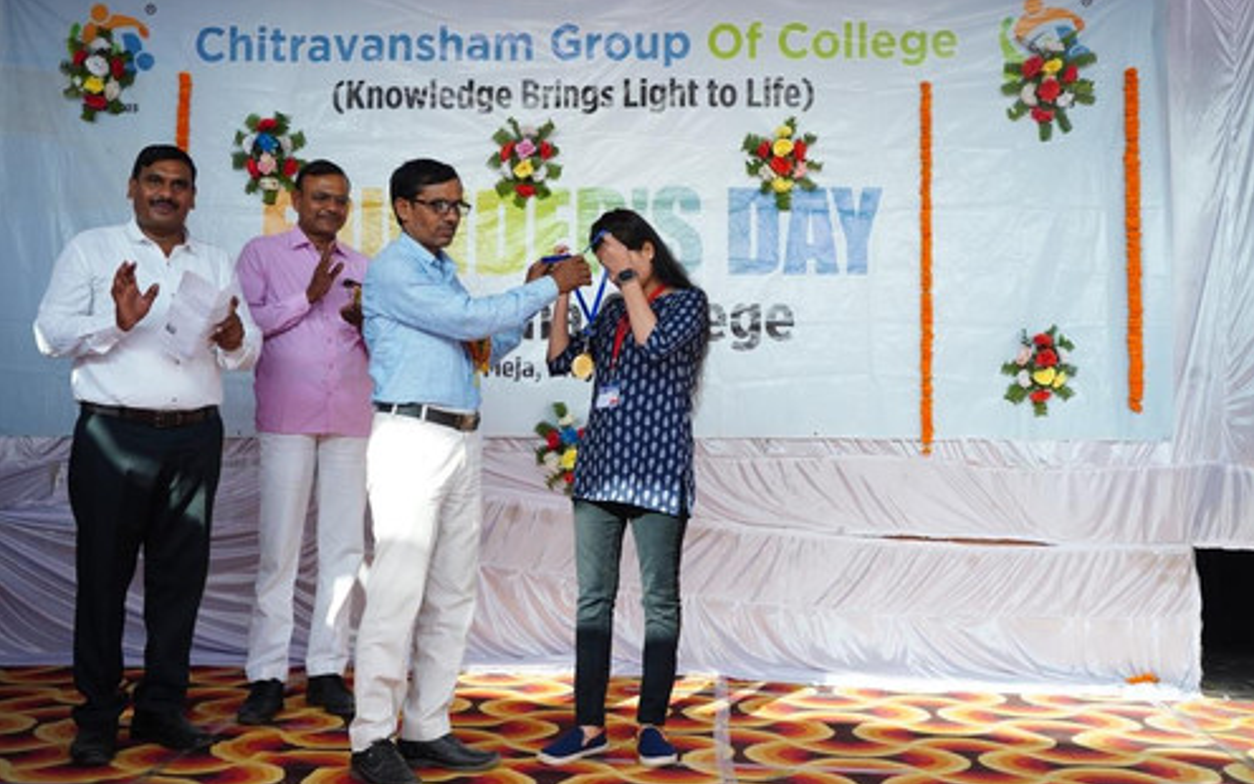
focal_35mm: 37
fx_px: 1264
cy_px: 371
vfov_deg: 34.4
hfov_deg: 52.7
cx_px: 630
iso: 400
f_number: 6.3
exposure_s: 1/160
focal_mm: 36
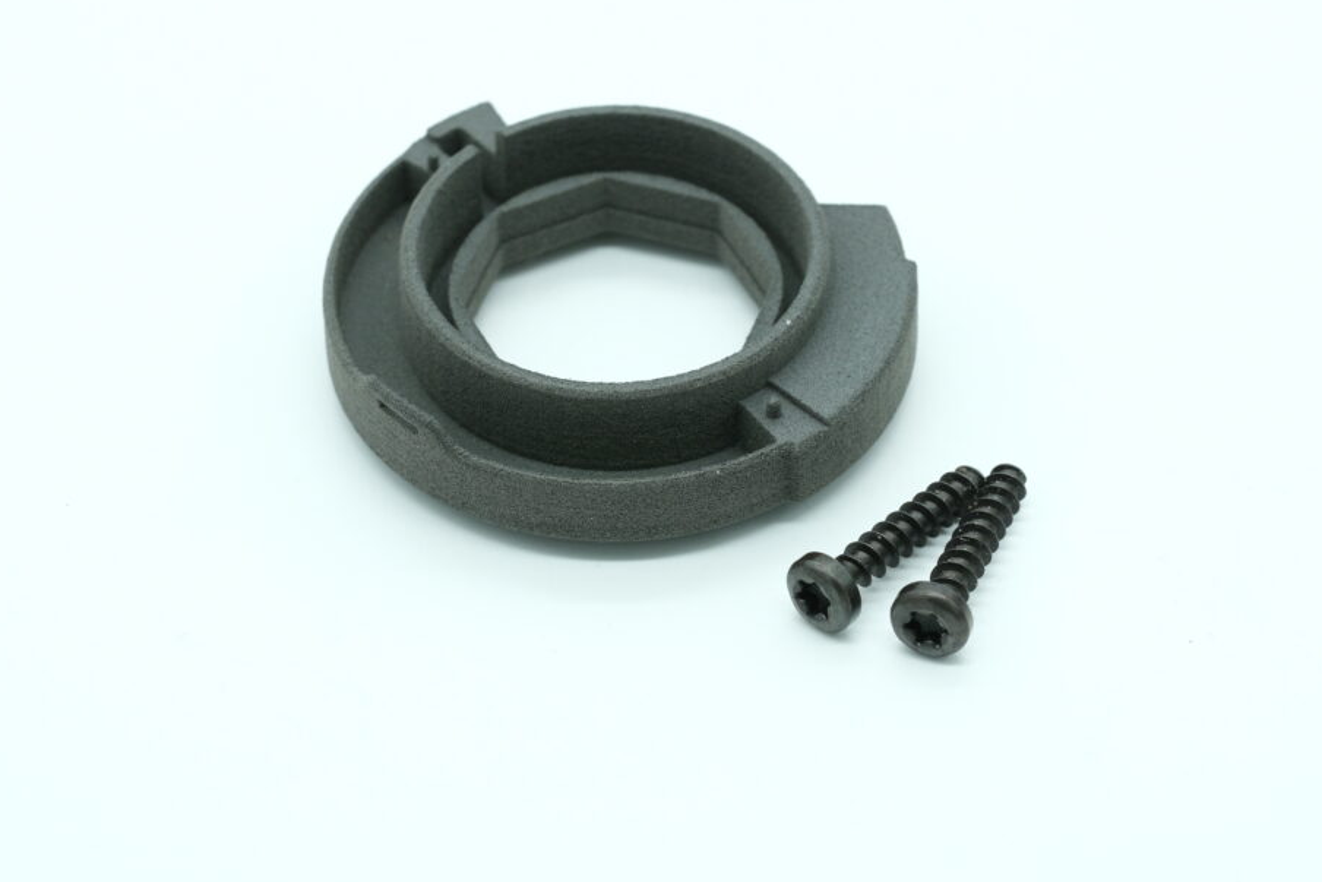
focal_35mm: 136
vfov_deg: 10.1
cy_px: 444
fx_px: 4995
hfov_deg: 15.1
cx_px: 616
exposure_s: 1/120
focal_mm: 80
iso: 1250
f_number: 10
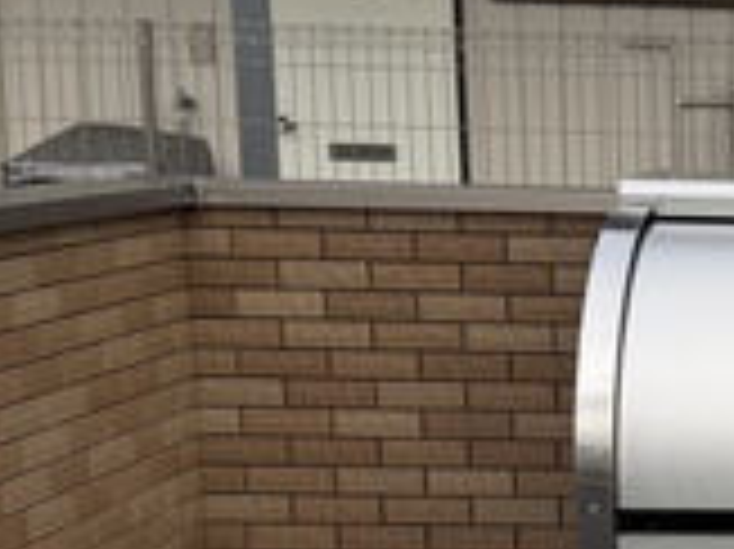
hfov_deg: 17.6
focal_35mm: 103
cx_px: 1027
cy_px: 542
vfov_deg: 14.1
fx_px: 2182
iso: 80
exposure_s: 1/2907
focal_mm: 6.76
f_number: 1.78
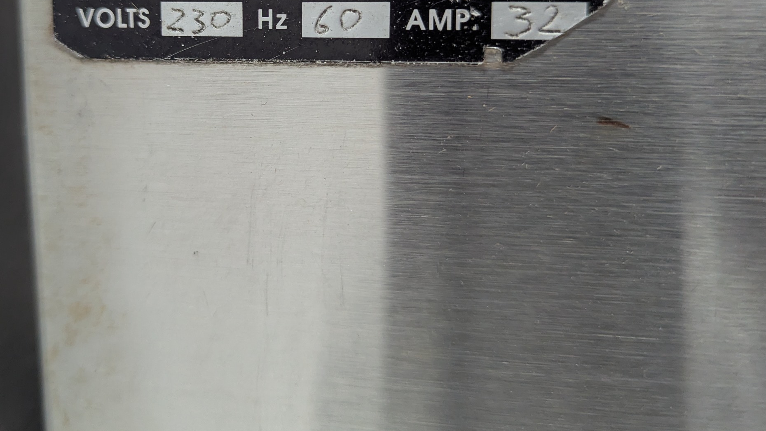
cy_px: 73
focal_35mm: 36
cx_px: 277
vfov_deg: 31.8
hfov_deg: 54.5
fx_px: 731
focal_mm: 6.81
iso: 429
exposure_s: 1/138
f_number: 1.85
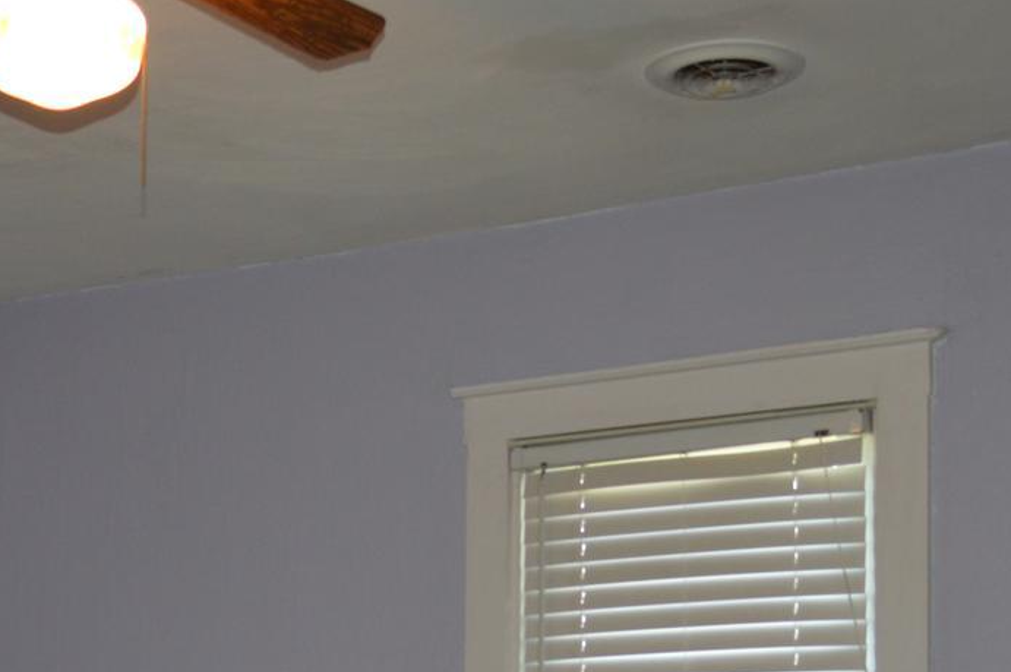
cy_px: 806
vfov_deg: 16.3
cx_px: 174
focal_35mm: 80
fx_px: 2244
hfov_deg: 24.9
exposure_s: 1/60
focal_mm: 18
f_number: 4
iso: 400
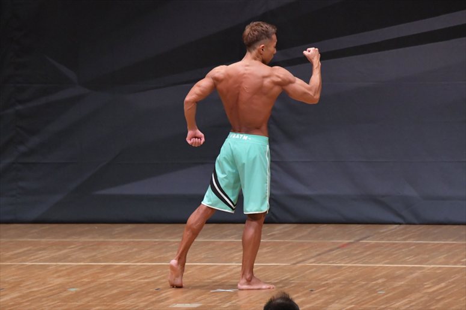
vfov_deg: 4.6
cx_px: 233
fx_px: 3881
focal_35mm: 300
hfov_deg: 6.9
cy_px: 155
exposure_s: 1/400
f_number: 5.6
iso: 6400
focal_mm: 200
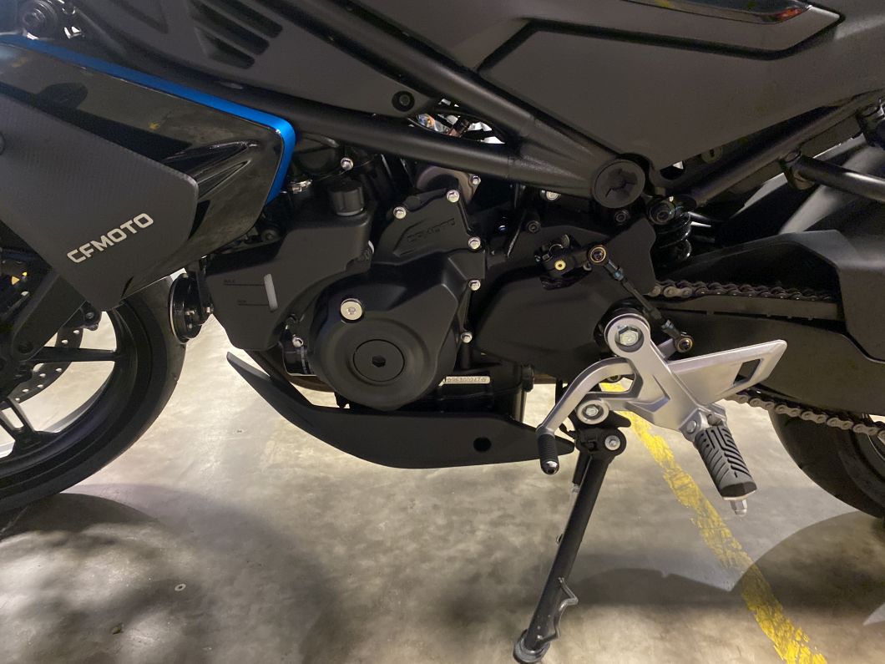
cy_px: 332
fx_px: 665
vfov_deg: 53.1
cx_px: 442
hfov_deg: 67.3
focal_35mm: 26
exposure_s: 1/25
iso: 640
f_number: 1.8
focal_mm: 4.25
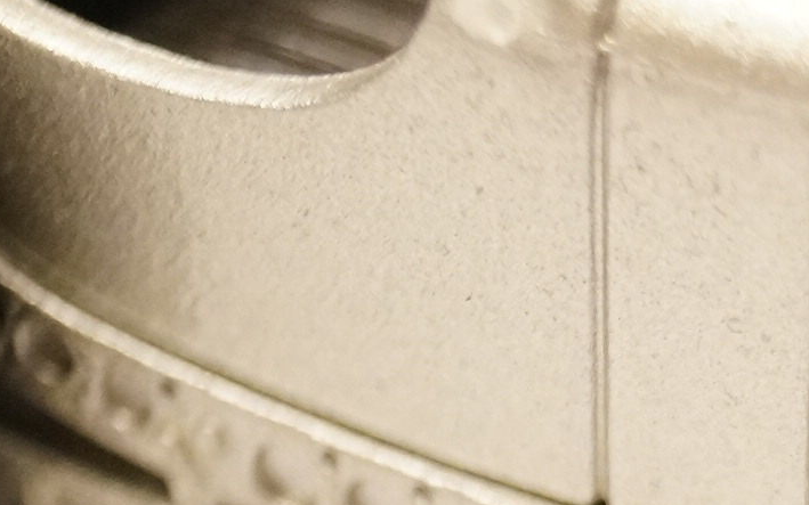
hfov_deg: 7.1
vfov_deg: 4.5
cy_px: 605
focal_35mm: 290
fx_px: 6388
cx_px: 1184
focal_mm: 55
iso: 2000
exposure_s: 1/100
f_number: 5.6
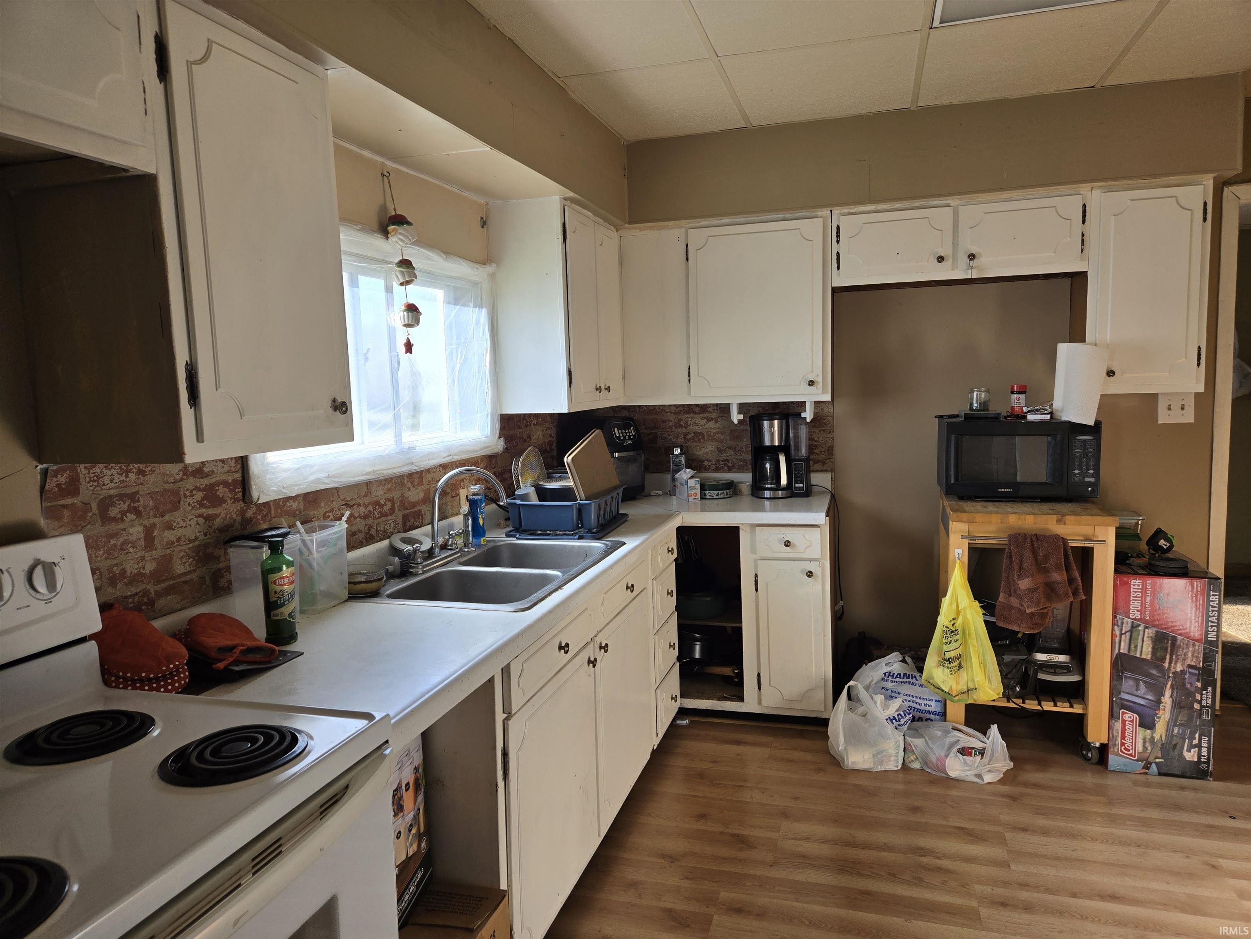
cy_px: 470
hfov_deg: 73.9
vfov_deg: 58.9
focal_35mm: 23
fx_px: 831
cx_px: 626
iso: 50
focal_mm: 5.4
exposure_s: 1/180
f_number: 1.8
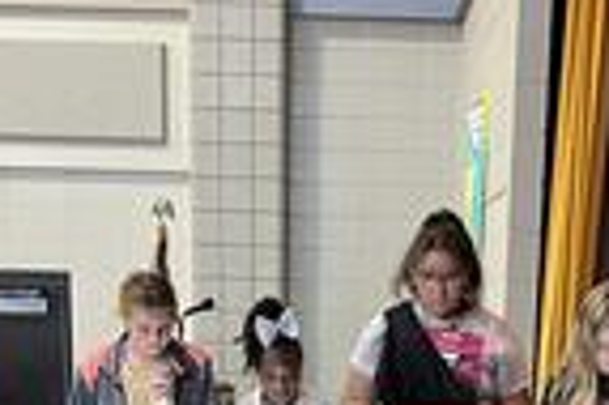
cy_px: 652
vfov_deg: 13.8
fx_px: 1538
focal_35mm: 91
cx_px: 371
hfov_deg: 22.4
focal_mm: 5.7
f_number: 1.5
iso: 500
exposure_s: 1/60
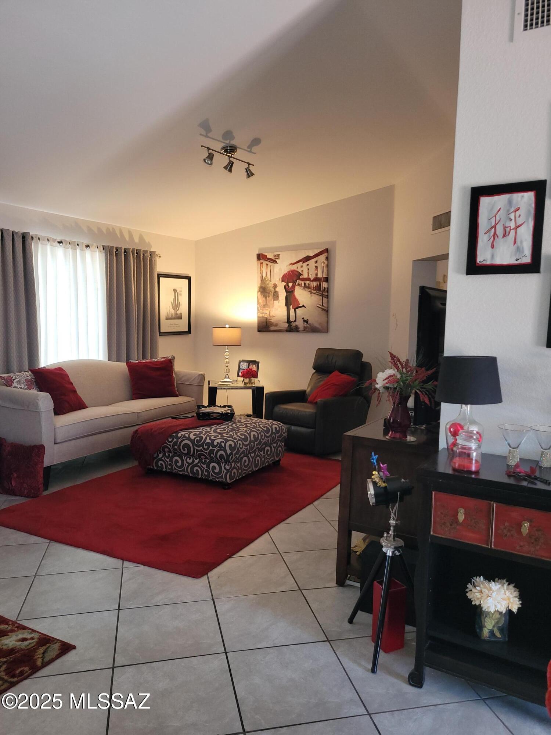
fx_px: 552
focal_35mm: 26
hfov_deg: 53.1
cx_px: 276
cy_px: 368
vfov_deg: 67.3
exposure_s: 1/30
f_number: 1.8
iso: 100
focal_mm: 5.4
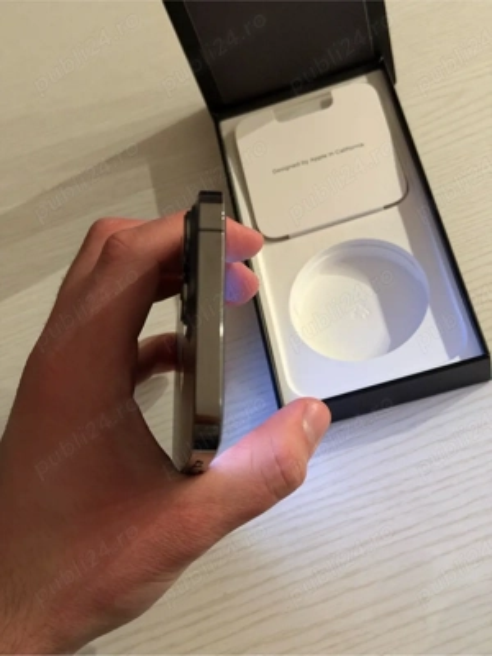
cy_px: 328
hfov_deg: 30.3
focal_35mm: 48
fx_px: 910
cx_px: 246
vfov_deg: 39.7
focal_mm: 6.76
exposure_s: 1/25
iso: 500
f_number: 1.78
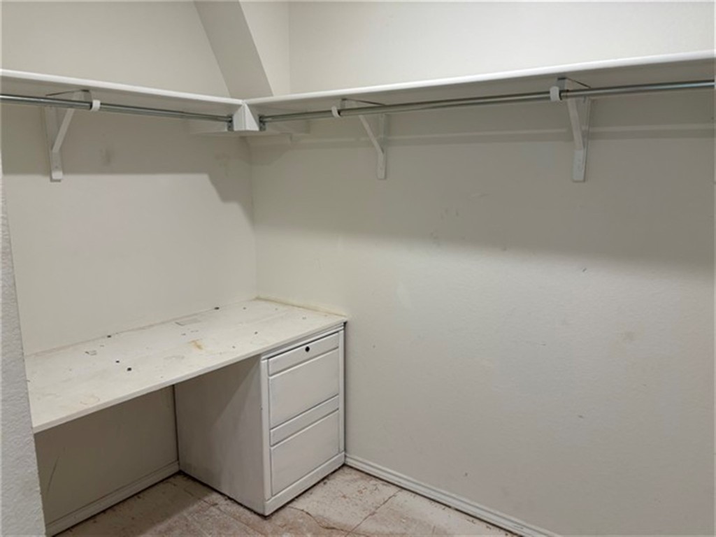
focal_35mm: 26
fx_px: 538
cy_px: 268
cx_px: 358
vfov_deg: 53.1
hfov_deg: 67.3
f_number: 1.6
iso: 100
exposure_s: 1/60
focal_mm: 5.96
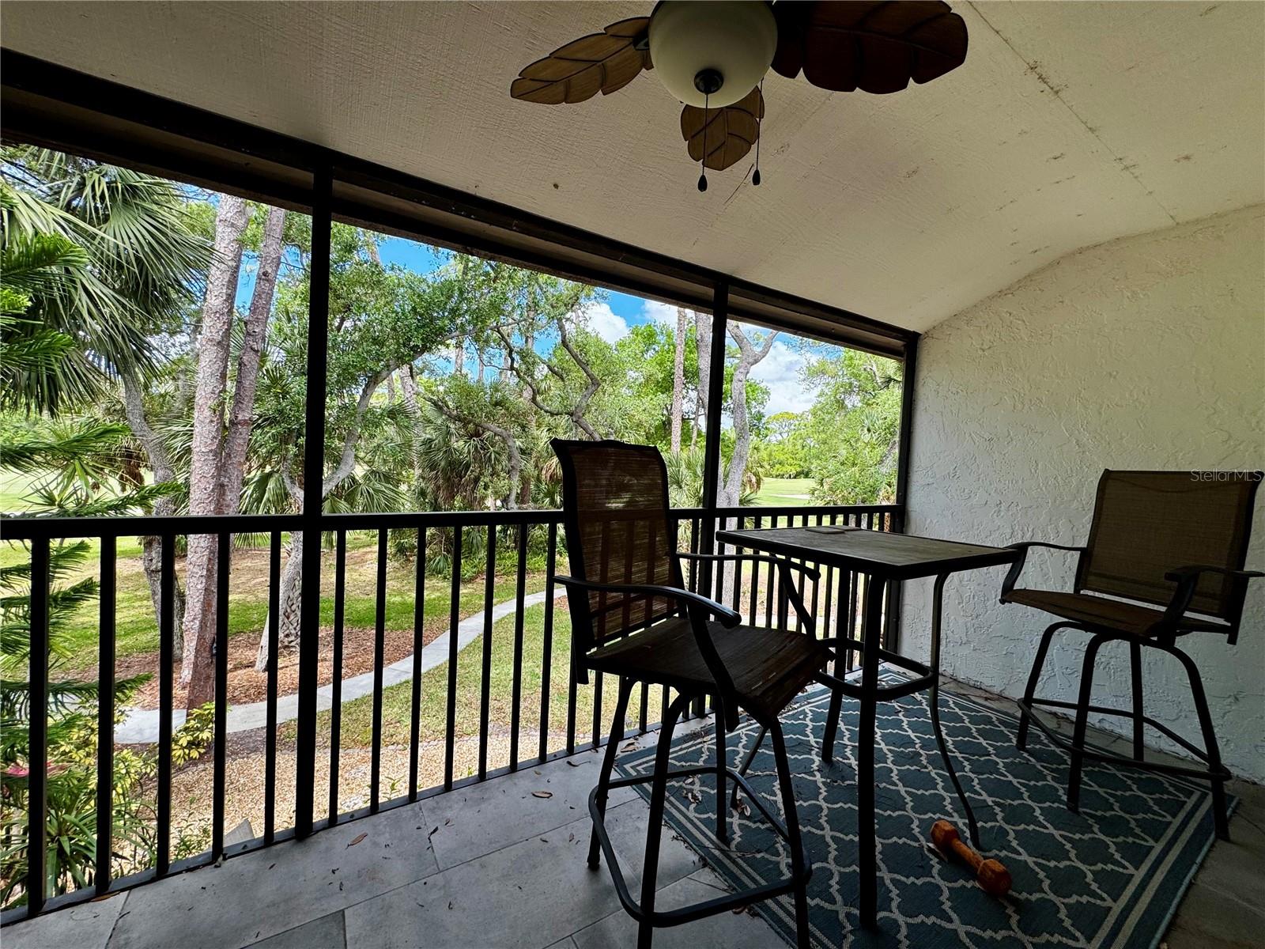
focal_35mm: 14
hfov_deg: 102.1
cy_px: 474
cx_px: 632
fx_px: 512
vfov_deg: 85.7
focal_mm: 2.22
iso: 40
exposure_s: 1/301
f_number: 2.2
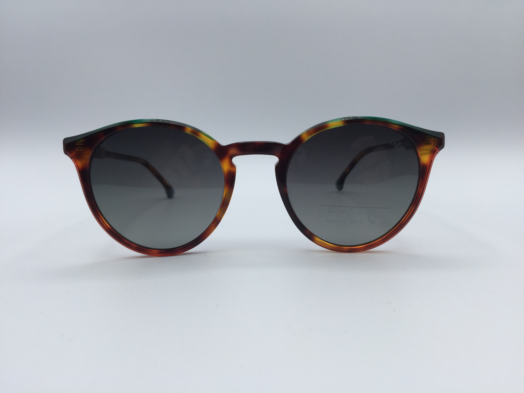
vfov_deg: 48.2
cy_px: 196
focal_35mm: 29
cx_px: 262
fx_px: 439
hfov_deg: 61.7
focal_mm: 4.15
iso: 32
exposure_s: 1/527
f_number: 2.2
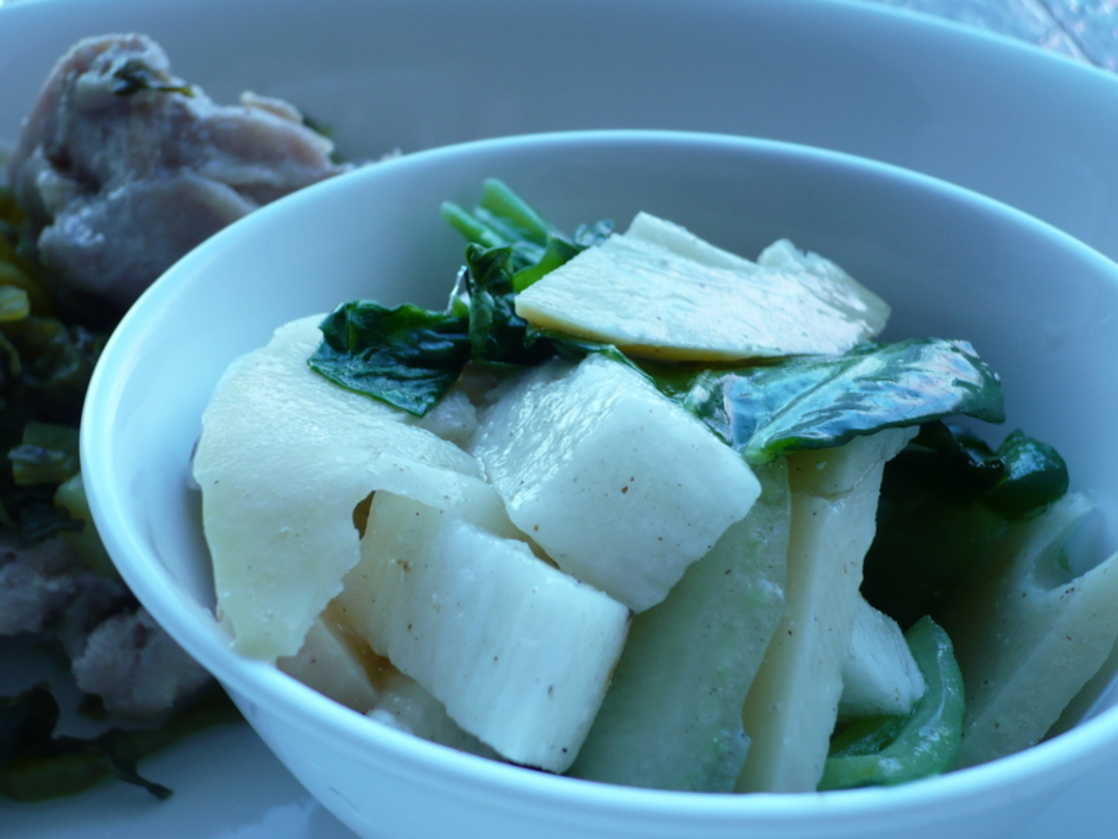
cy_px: 420
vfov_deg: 29.1
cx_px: 559
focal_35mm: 50
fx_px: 1615
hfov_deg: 38.2
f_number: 3.4
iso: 100
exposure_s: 1/80
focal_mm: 8.3
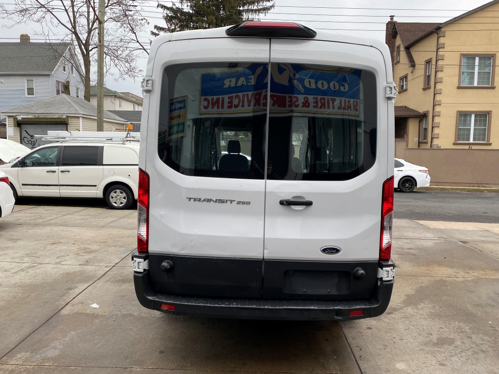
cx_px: 250
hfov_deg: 67.3
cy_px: 187
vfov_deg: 53.1
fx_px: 375
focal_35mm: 26
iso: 32
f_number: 1.8
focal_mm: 4.25
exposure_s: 1/360
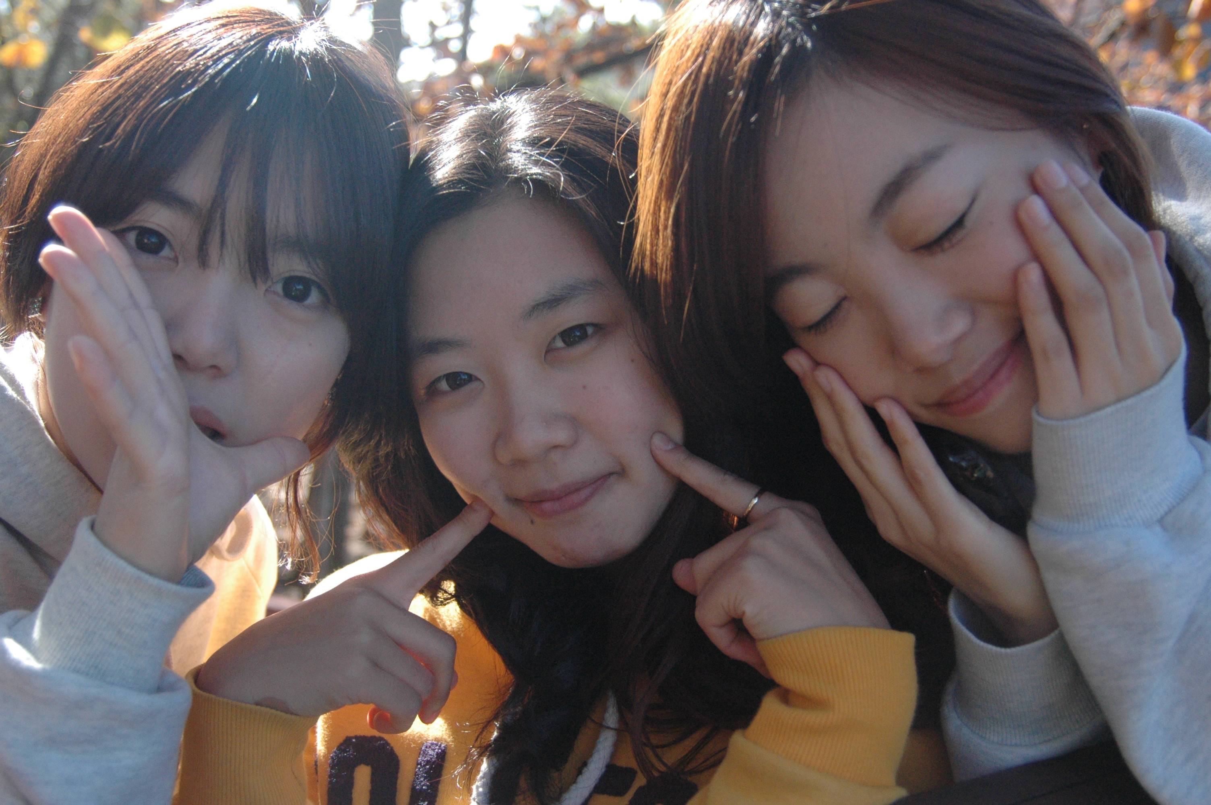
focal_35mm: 36
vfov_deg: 36.8
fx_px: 1210
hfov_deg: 53.2
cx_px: 606
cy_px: 402
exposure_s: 1/1250
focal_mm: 24
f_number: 3.5
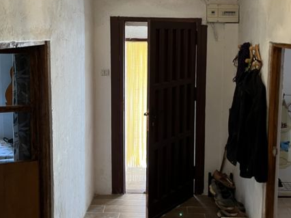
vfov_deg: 33.3
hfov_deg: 43.7
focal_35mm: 43
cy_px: 72
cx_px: 172
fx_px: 361
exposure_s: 1/50
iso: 100
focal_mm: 5.1
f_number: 1.6
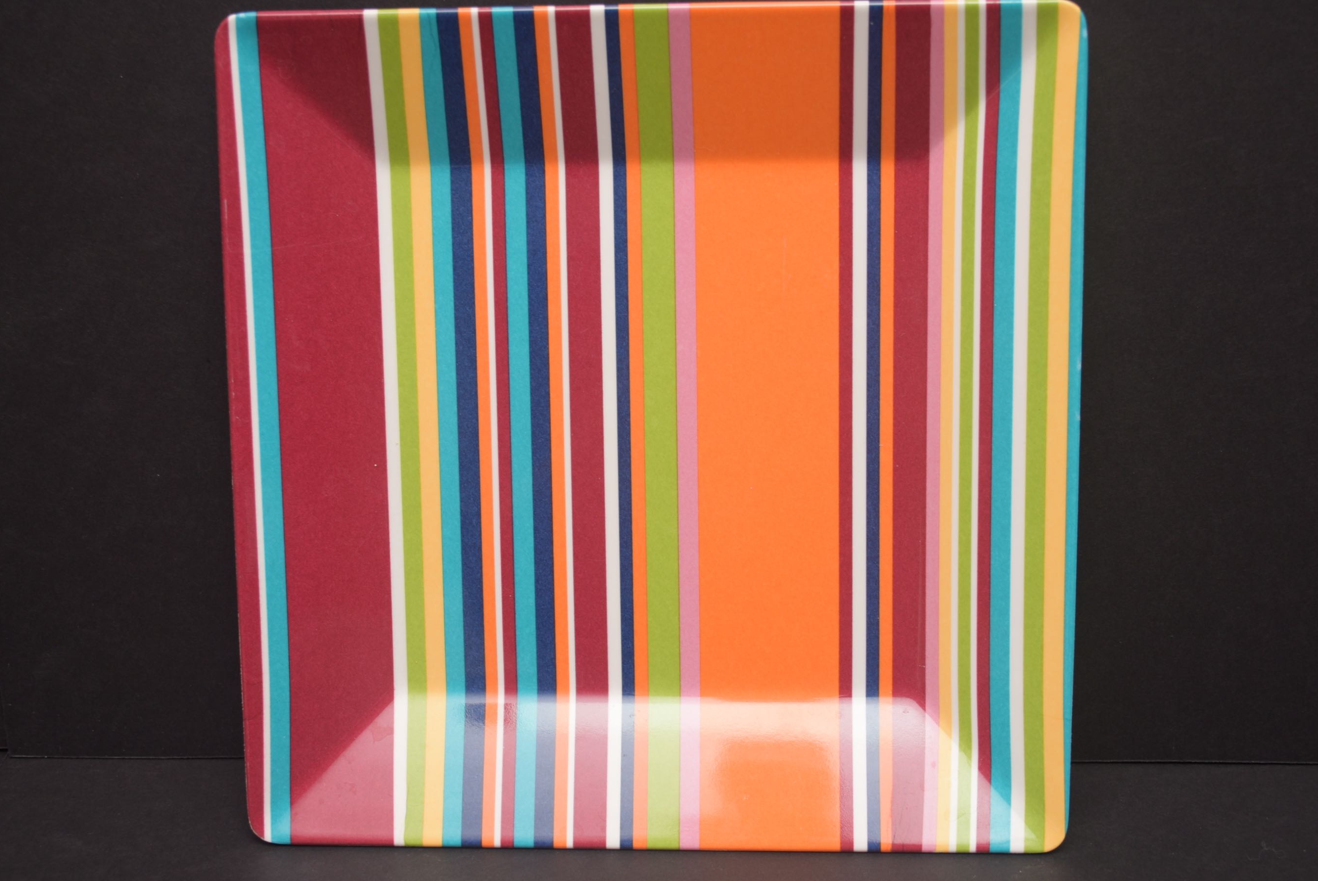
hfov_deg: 39.6
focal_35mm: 50
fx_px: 1832
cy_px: 464
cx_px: 651
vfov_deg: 27.0
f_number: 5.6
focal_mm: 30
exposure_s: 1/160
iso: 160
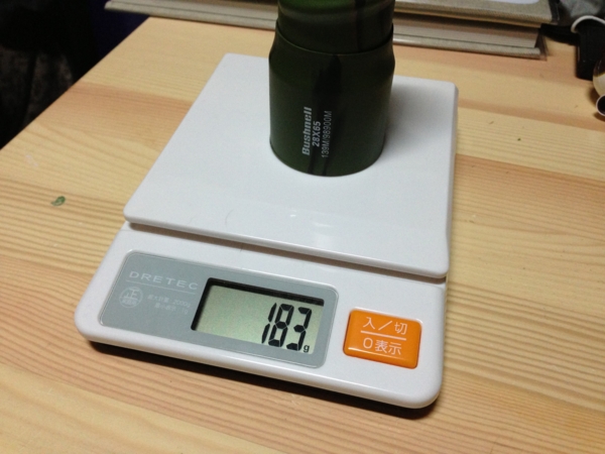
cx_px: 302
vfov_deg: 42.9
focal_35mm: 33
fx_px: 577
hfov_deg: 55.4
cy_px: 227
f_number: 2.4
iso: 200
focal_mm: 4.13
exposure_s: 1/20
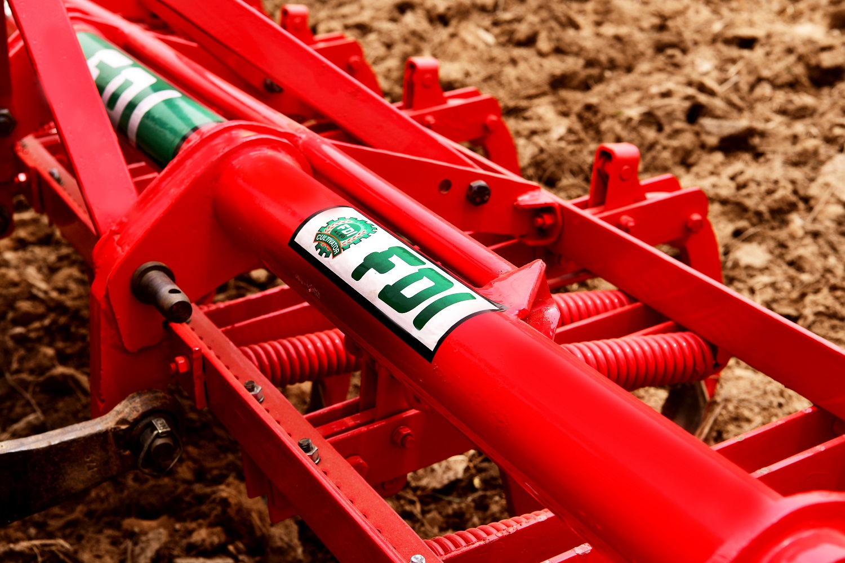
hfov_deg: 36.2
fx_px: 1291
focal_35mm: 55
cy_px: 282
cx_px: 422
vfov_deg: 24.6
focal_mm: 55
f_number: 8
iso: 160
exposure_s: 1/250
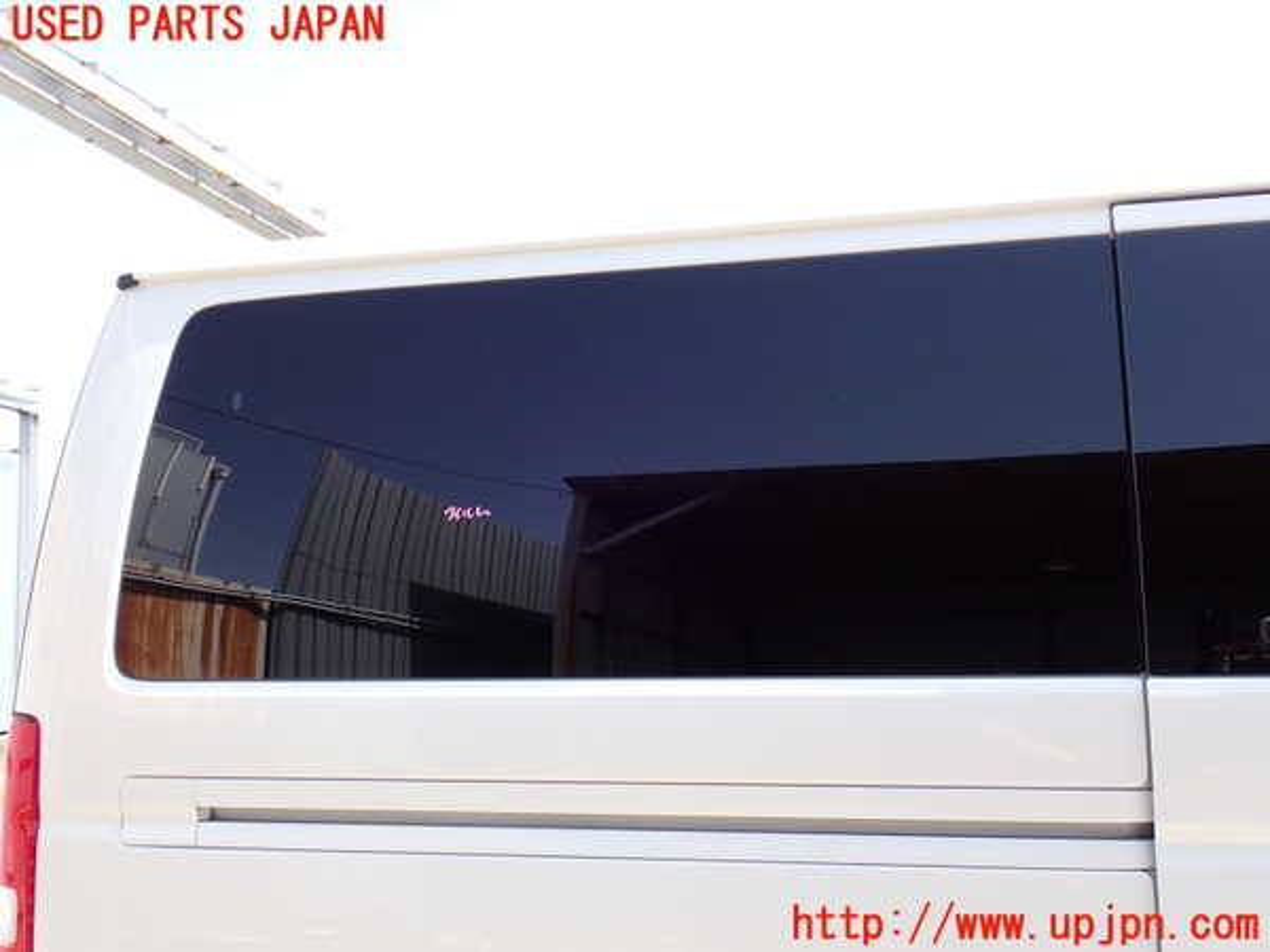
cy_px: 476
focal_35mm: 38
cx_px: 635
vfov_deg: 37.7
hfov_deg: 49.0
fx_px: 1394
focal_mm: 6.83
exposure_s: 1/200
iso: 100
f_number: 3.5
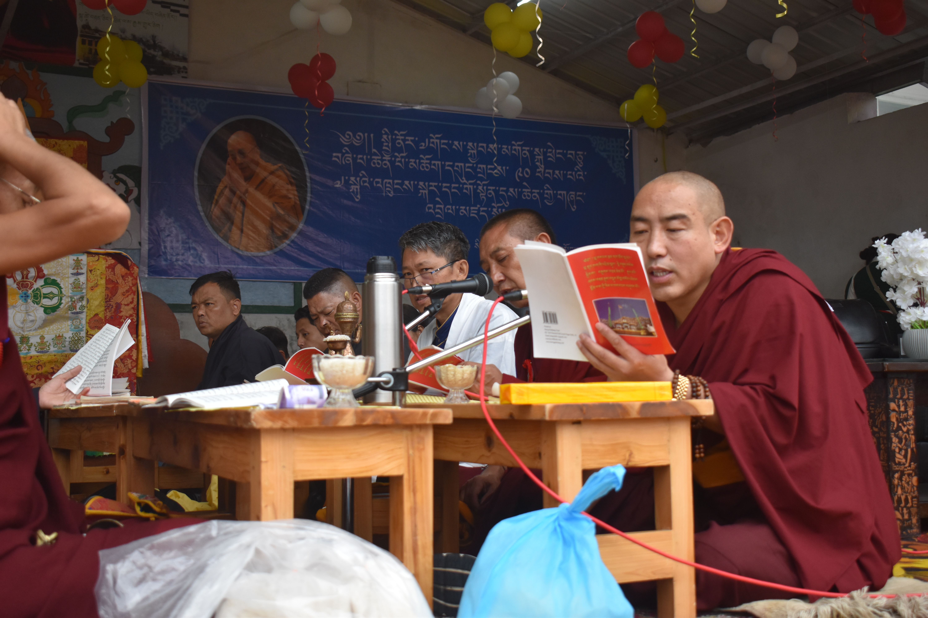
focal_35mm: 45
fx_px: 1160
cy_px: 309
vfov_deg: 29.9
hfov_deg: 43.6
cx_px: 464
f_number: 4.2
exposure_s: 1/250
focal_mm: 30
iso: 800
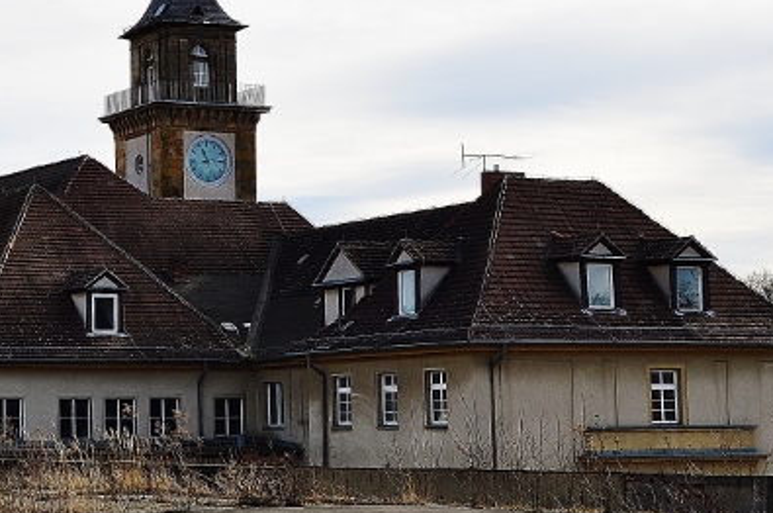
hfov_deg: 20.4
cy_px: 205
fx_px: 2086
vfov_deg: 14.0
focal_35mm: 97
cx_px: 16
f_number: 9
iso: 100
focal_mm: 25
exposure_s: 1/320
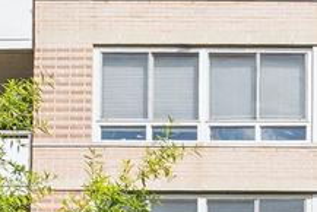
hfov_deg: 16.5
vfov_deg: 12.3
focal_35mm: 106
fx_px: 934
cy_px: 323
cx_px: 546
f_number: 9
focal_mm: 16
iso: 800
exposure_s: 1/640
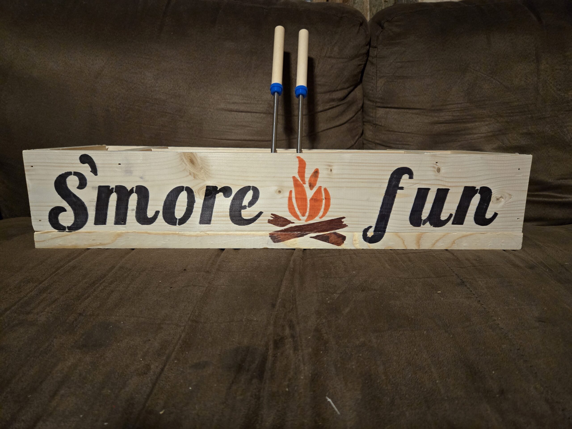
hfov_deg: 73.9
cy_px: 214
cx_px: 286
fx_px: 380
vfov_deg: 58.9
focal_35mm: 23
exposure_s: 1/60
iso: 800
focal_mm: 5.4
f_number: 1.8
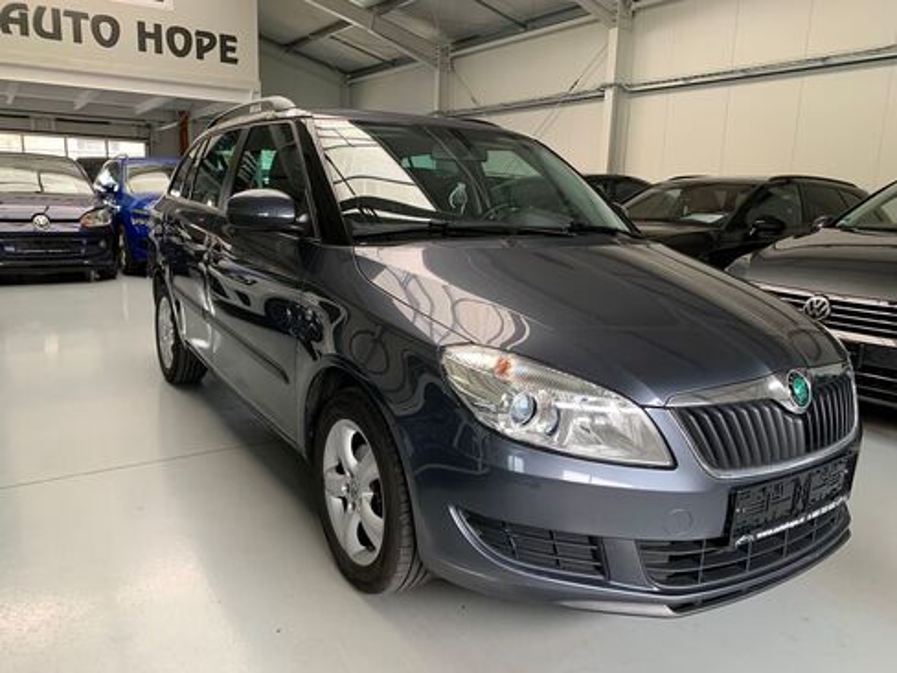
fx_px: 674
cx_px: 448
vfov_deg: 53.1
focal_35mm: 26
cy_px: 336
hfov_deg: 67.3
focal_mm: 4.25
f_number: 1.8
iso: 100
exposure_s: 1/60
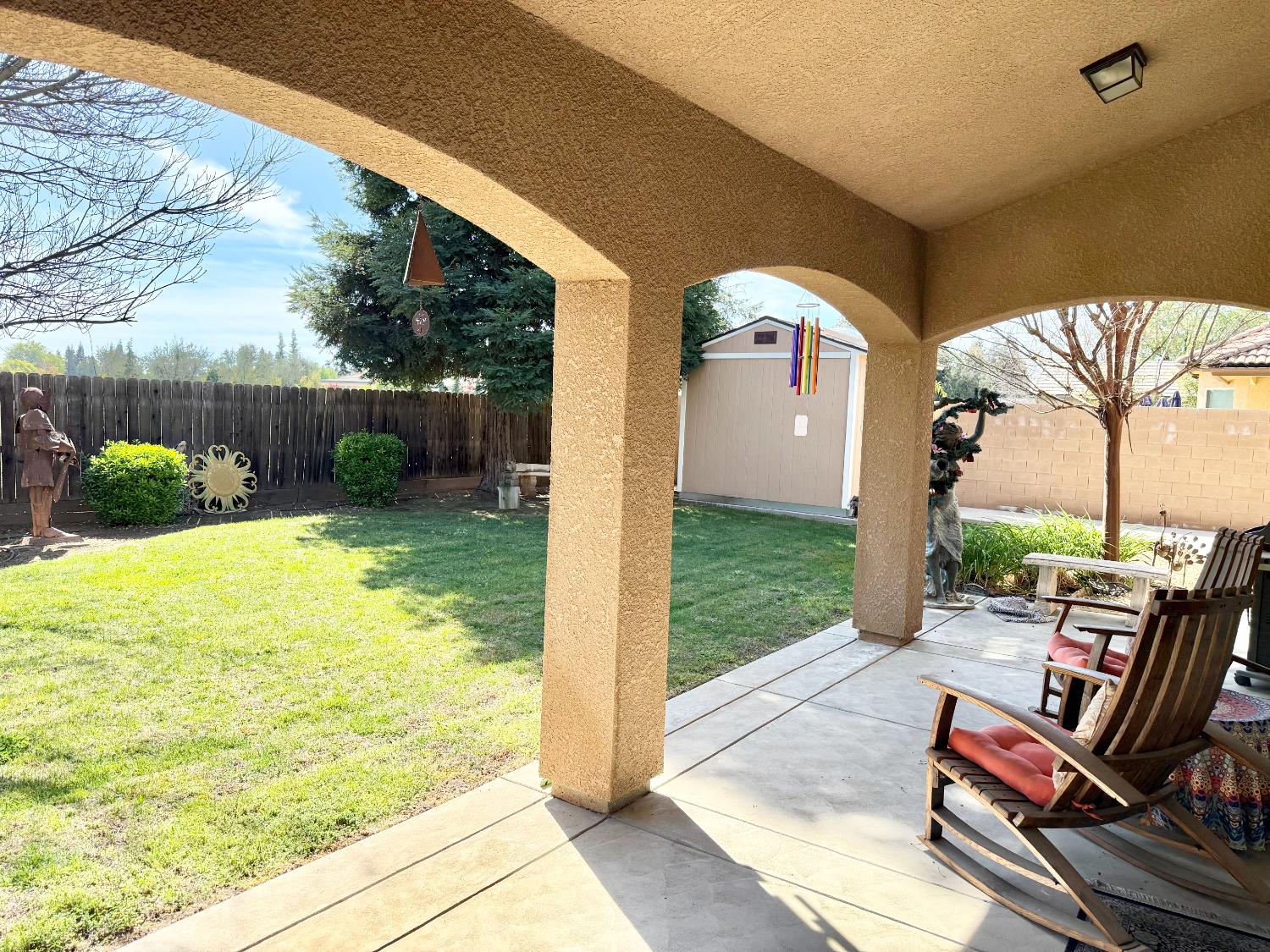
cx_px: 635
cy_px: 476
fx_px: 881
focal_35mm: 24
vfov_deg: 56.8
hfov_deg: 71.6
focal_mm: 6.76
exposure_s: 1/1770
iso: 100
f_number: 1.78
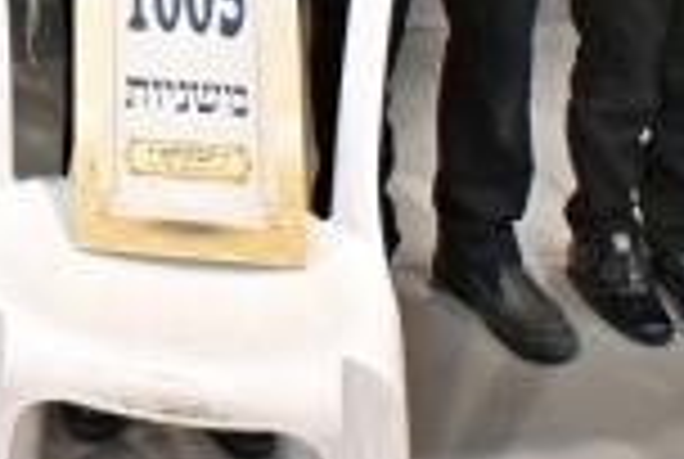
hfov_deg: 15.6
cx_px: -342
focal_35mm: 121
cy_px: -812
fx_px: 2303
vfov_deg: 9.5
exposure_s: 1/160
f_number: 3.5
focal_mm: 12
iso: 800
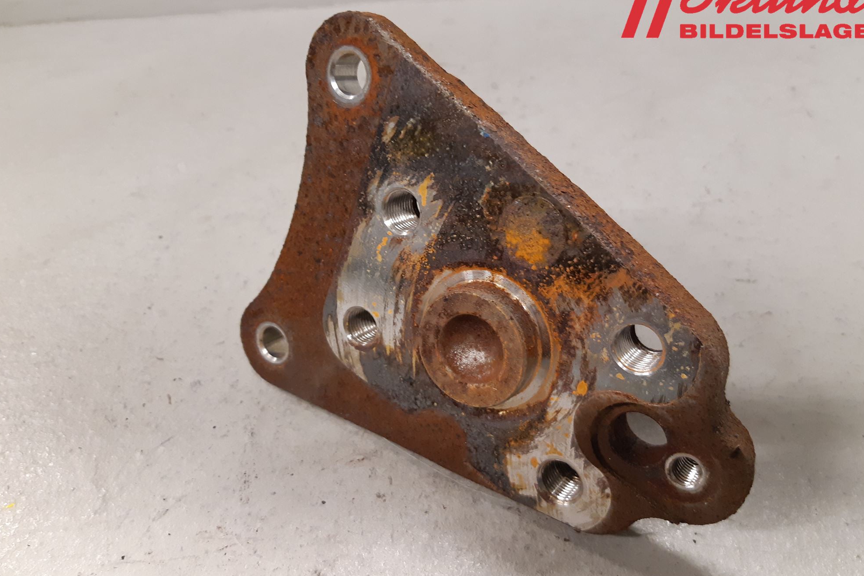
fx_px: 672
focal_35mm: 28
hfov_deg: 65.5
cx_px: 442
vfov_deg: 46.4
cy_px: 300
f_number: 1.7
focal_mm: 3.93
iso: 200
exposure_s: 1/50
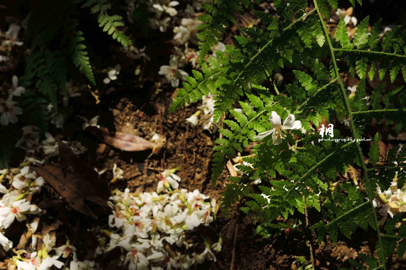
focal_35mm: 57
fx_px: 642
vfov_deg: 23.7
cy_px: 135
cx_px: 203
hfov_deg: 35.1
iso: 200
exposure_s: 1/1000
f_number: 4
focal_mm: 38
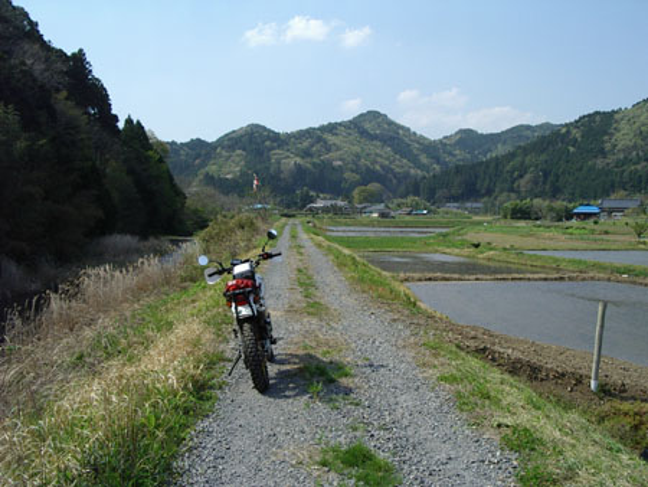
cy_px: 244
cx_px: 324
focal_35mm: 38
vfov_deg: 37.8
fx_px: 712
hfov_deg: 49.0
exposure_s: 1/400
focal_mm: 5.8
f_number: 4.8
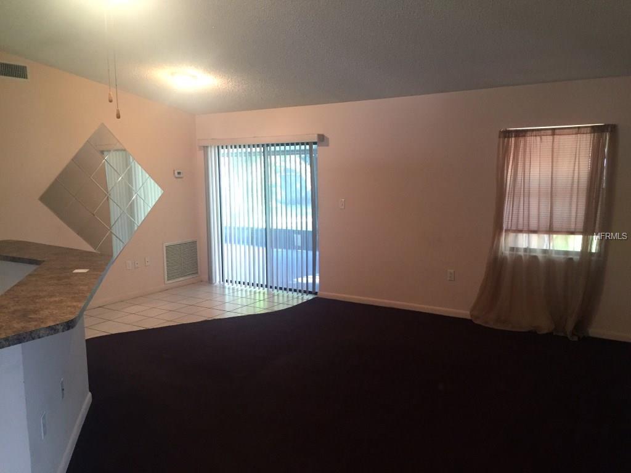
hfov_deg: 61.7
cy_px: 236
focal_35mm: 29
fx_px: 529
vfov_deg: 48.2
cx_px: 316
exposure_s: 1/30
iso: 125
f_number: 2.2
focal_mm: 4.15
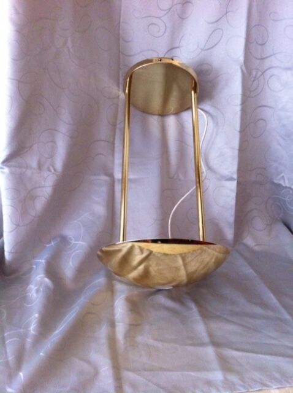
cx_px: 146
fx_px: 396
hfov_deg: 40.6
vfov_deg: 52.7
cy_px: 196
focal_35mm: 35
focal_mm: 3.85
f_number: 2.8
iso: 250
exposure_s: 1/15
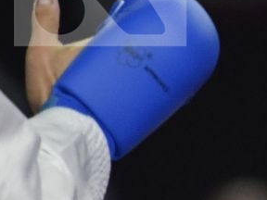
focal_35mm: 2523
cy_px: 290
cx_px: 729
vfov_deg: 0.6
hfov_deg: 0.8
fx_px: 19460
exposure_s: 1/800
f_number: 4
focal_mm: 280
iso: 1250
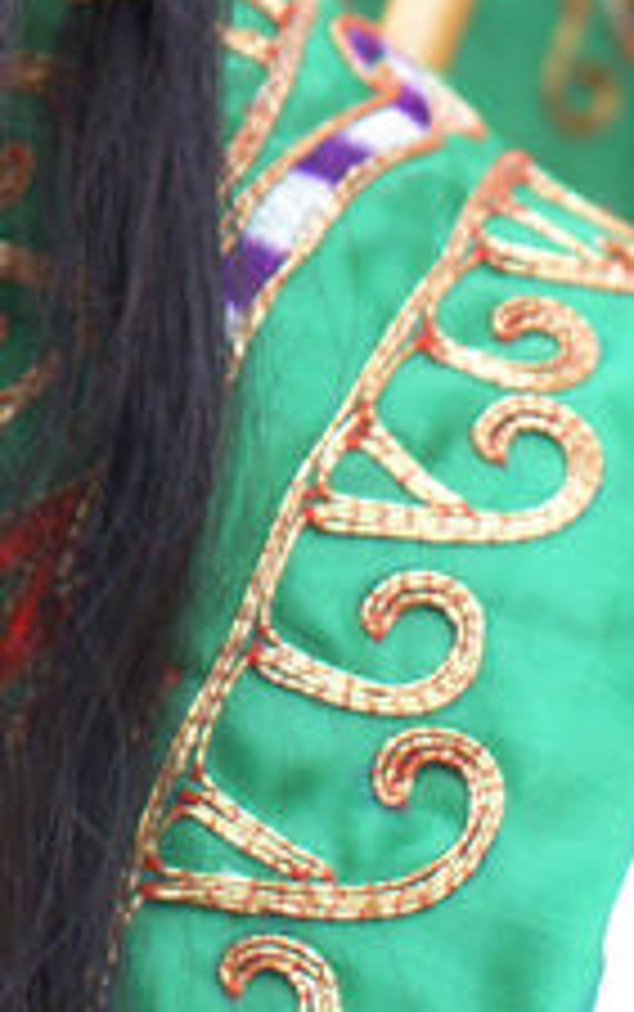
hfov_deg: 7.1
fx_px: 4994
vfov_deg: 10.6
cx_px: -366
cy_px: -994
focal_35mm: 181
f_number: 4.5
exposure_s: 1/50
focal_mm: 26
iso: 320
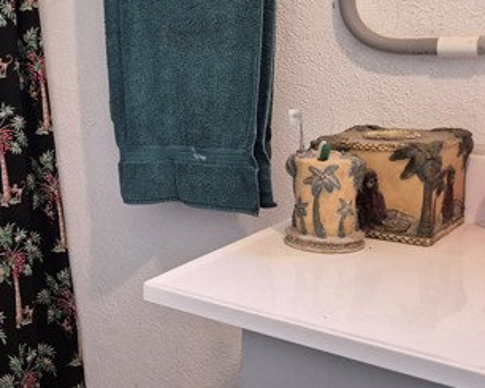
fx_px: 675
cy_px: 155
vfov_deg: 32.0
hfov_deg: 35.6
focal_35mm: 47
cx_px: -5
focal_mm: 5.4
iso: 800
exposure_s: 1/120
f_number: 1.8
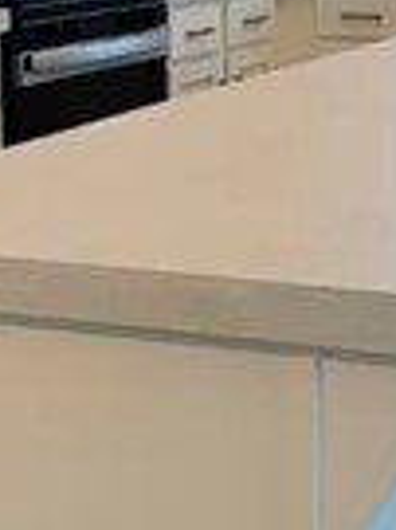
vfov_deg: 17.7
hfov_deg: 13.7
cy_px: -94
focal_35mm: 106
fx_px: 1619
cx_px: 404
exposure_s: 1/120
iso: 100
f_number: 2.2
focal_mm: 2.22
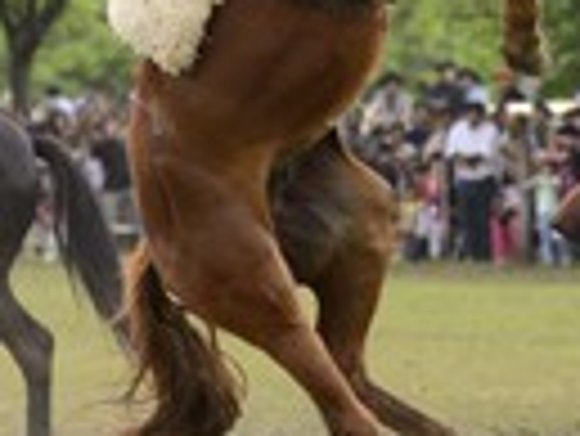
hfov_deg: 3.2
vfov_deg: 2.4
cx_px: 117
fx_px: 10515
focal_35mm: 627
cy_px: 117
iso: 800
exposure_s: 1/400
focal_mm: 200
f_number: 6.3
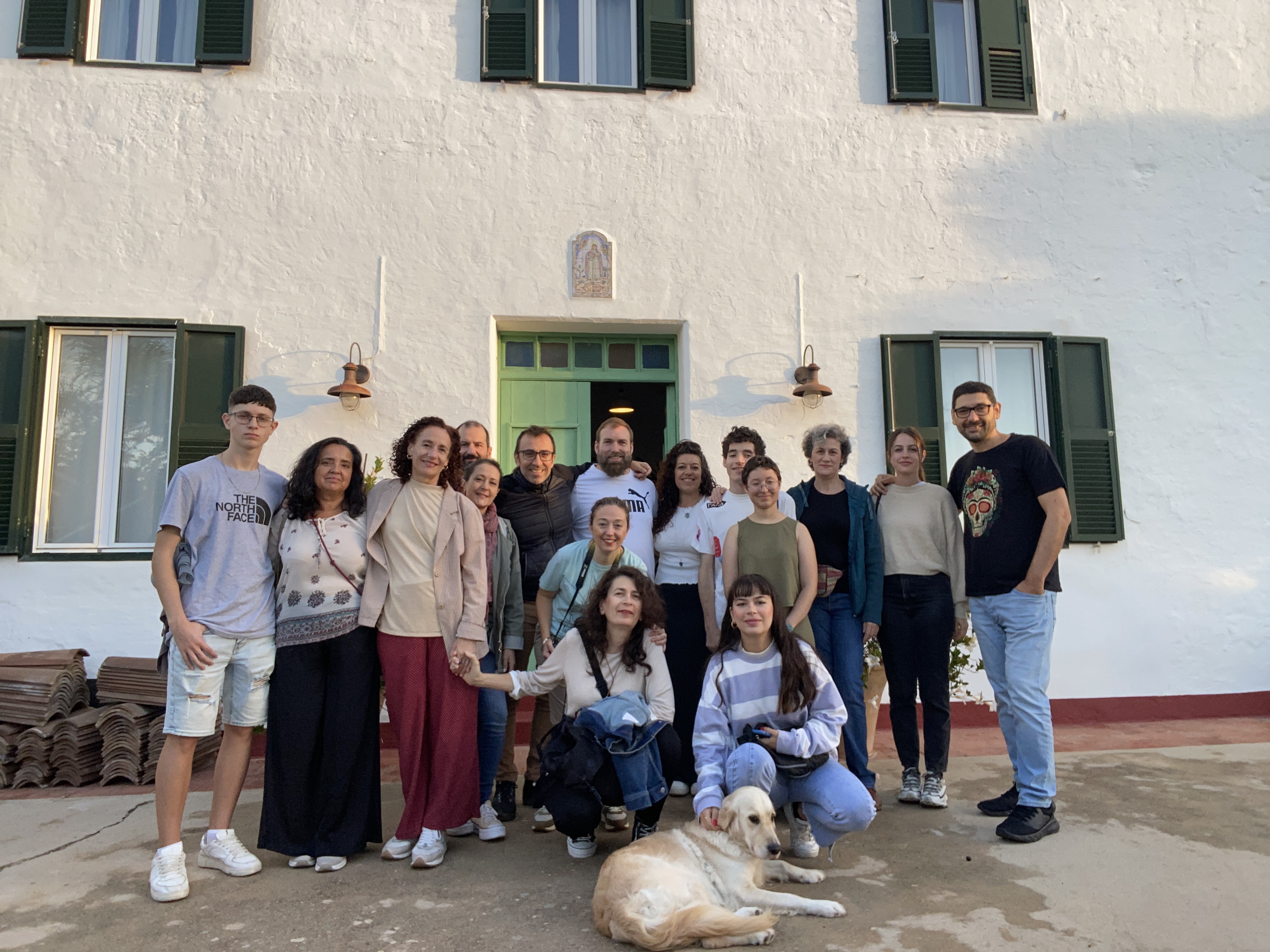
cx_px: 635
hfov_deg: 73.9
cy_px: 476
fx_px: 844
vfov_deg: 58.9
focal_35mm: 23
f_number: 2.2
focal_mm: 2.71
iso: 64
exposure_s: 1/122
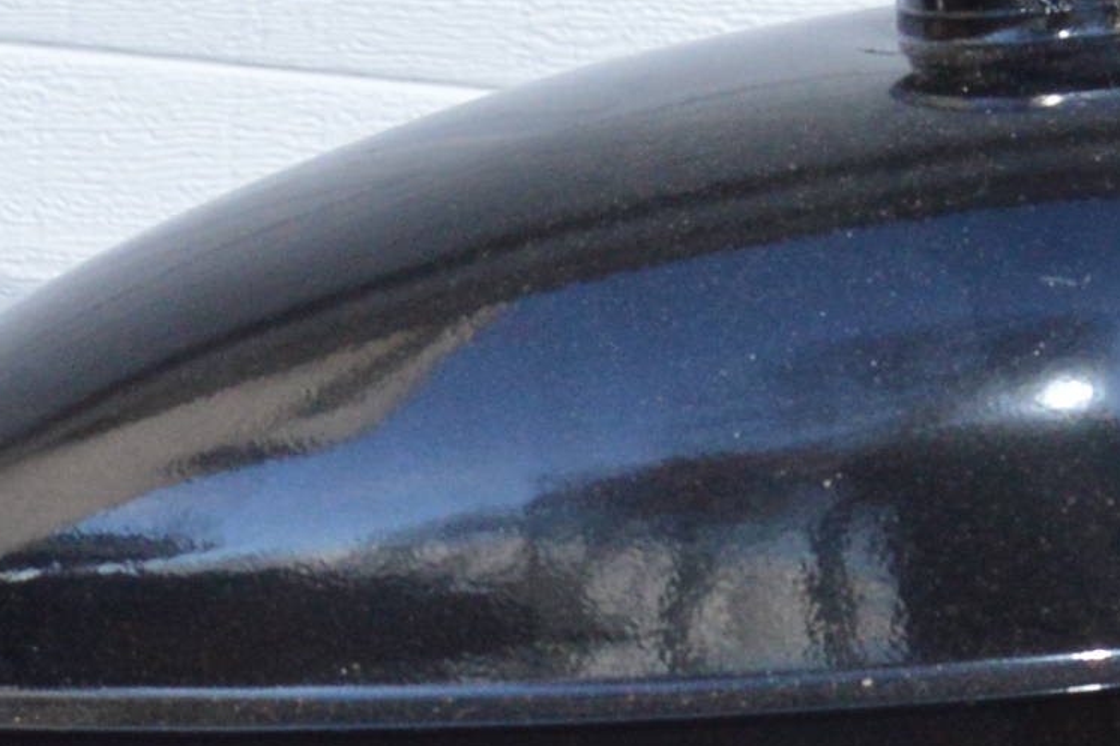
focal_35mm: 272
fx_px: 8460
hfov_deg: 7.5
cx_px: -48
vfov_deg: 5.0
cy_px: 1181
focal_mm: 30
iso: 800
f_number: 8
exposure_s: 1/200
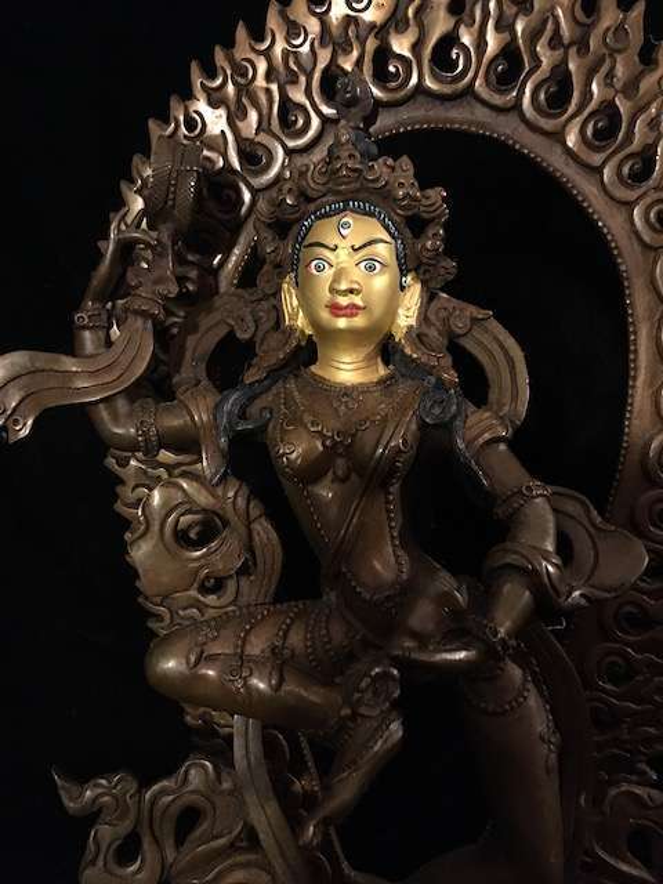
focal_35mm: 29
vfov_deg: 61.7
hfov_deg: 48.2
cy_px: 442
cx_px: 332
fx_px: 741
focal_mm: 4.15
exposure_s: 1/17
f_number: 2.2
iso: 400
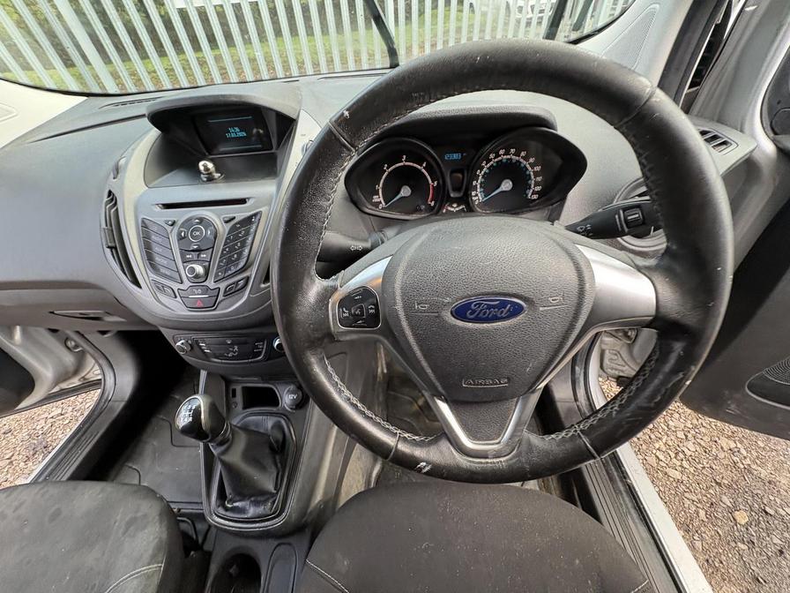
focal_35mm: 14
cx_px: 395
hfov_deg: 102.1
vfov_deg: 85.7
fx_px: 320
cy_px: 296
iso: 250
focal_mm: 2.22
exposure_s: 1/60
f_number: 2.2
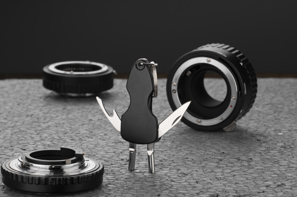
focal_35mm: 127
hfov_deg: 16.1
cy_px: 98
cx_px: 148
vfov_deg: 10.8
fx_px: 1047
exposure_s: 1/125
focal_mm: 85
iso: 100
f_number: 14
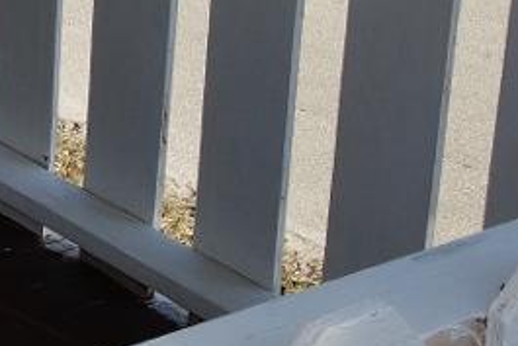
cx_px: -641
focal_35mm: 135
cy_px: -249
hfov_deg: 12.6
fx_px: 1943
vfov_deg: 9.7
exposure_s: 1/200
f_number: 5.6
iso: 125
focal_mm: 10.4
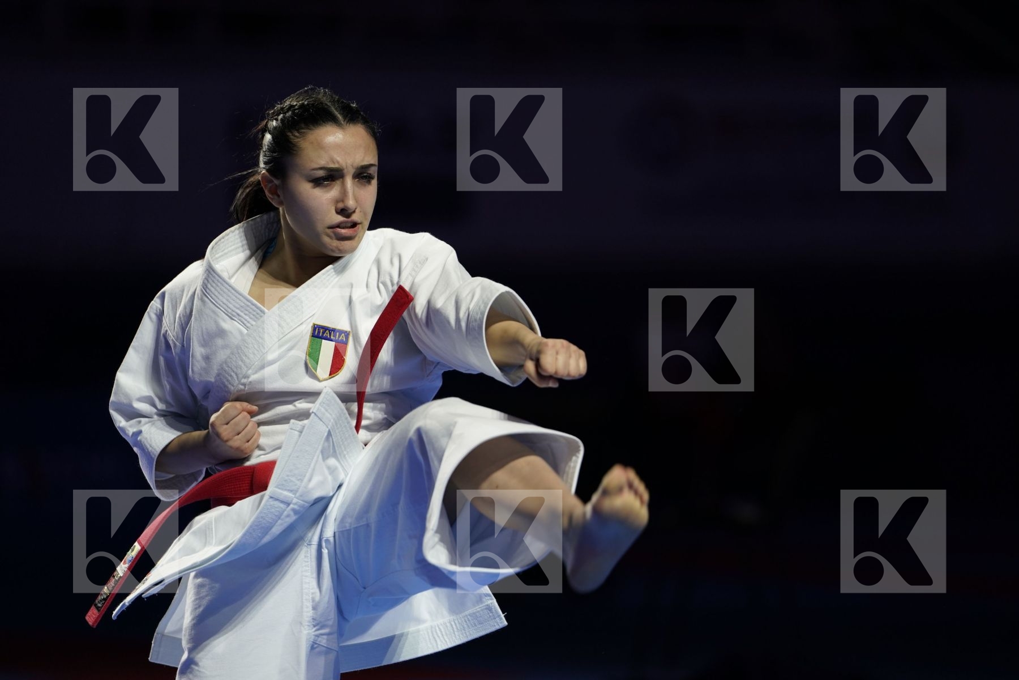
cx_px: 510
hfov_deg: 10.3
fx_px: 5661
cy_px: 340
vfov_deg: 6.9
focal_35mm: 200
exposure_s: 1/500
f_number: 2.8
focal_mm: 200
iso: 640
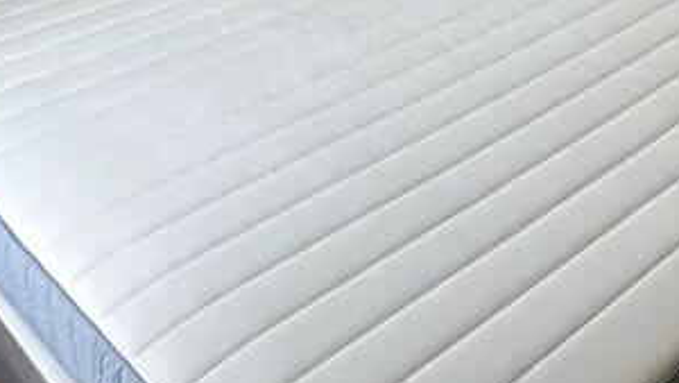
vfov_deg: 20.8
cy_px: -129
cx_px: 874
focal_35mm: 52
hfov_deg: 31.3
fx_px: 937
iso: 125
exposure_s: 1/99
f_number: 2.2
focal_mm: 2.22
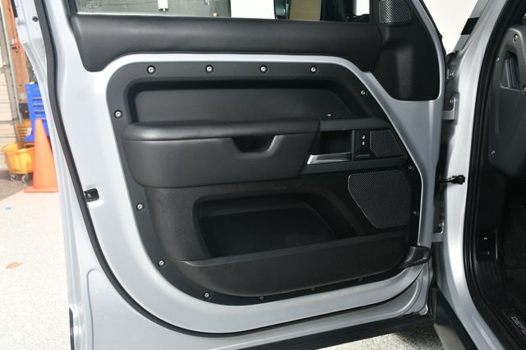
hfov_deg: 55.8
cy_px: 175
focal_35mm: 34
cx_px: 263
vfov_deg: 38.8
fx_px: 497
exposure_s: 1/160
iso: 100
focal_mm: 23
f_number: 5.6
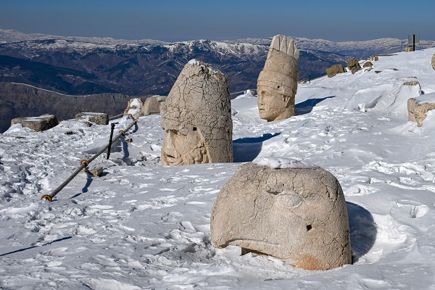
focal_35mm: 35
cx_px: 218
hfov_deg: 54.4
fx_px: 423
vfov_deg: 37.9
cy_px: 145
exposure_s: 1/4000
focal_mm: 35
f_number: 8
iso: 250
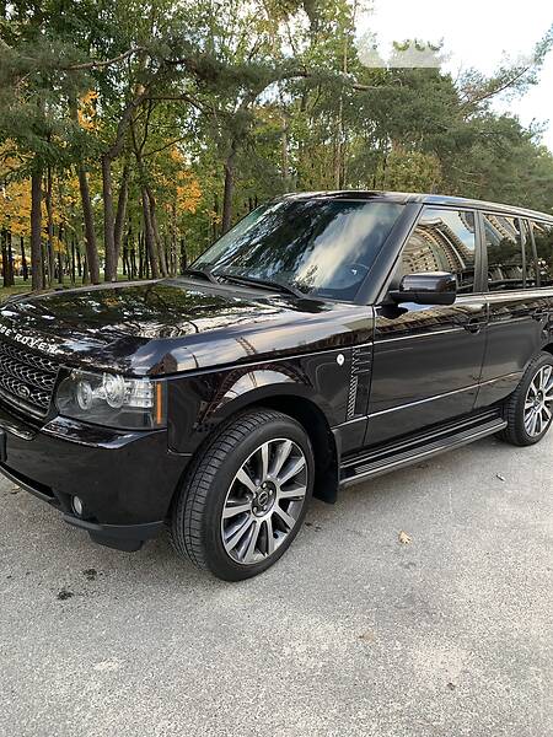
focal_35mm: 26
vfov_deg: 67.3
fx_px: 554
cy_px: 368
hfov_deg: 53.1
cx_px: 276
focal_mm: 4.2
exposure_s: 1/108
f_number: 1.8
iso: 100
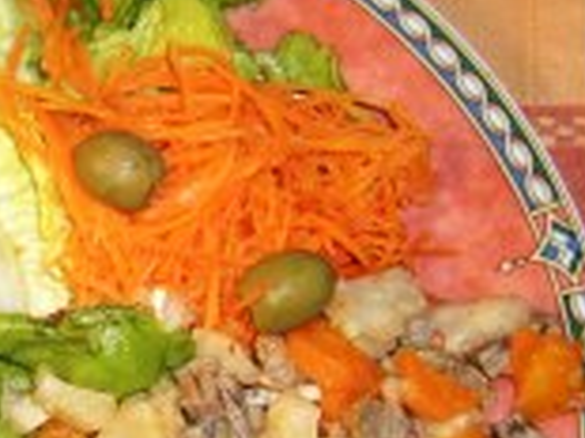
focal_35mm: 101
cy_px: 419
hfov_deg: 18.8
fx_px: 1706
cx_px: -45
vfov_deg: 14.4
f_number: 2.8
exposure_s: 1/20
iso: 50
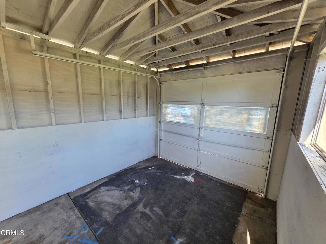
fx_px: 122
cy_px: 122
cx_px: 163
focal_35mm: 13
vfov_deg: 89.9
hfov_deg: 106.2
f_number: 1.9
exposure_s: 1/120
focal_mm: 2.2
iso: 100
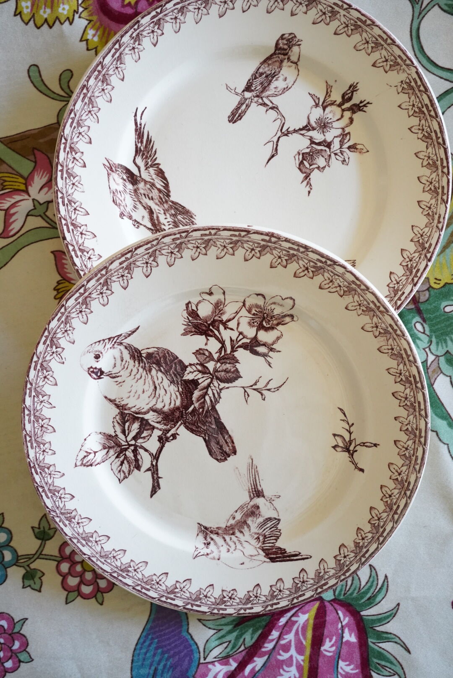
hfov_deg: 37.9
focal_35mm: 35
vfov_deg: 54.4
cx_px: 226
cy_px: 339
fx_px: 659
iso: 5000
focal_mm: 35
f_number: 9
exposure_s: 1/40
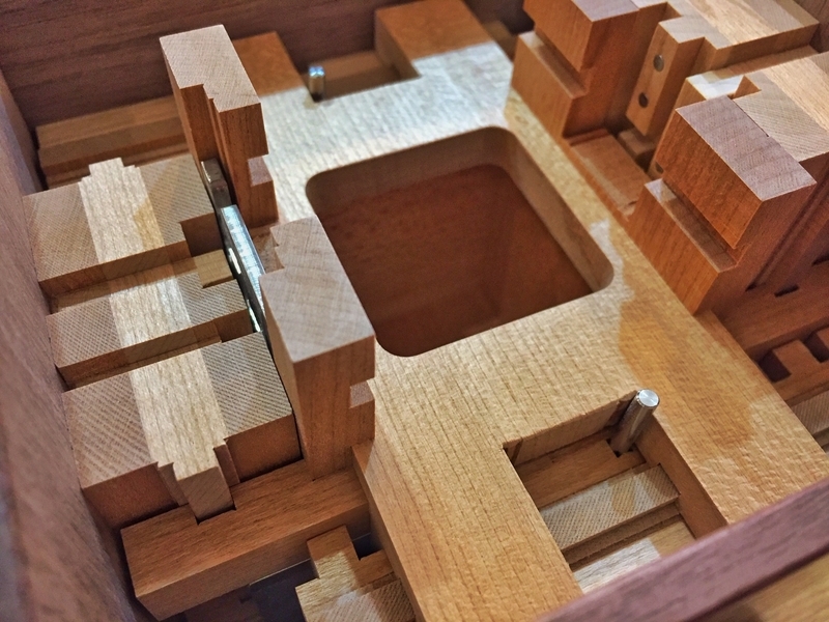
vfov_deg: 48.2
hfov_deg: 61.7
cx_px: 414
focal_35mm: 29
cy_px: 311
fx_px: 695
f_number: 2.2
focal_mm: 4.15
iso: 160
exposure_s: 1/30
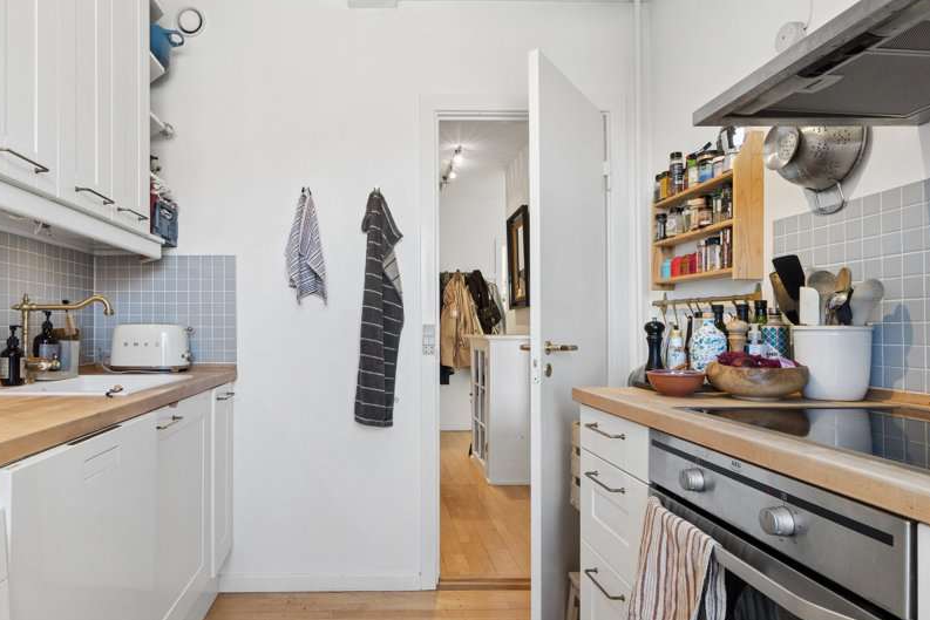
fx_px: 543
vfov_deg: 59.5
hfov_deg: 80.7
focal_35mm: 21
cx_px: 398
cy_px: 331
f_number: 8
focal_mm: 10
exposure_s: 1/50
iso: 500
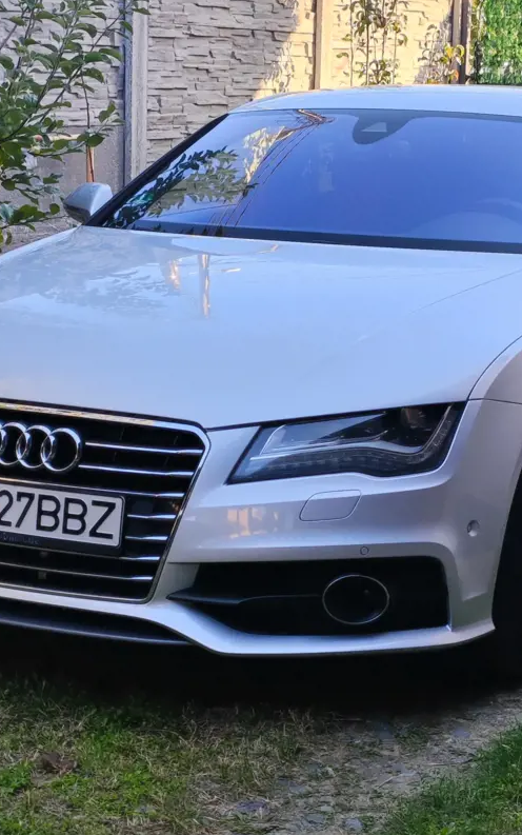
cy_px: 464
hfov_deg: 31.2
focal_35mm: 41
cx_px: 300
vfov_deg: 48.1
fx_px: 933
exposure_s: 1/476
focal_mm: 8.7
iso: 50
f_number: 1.9
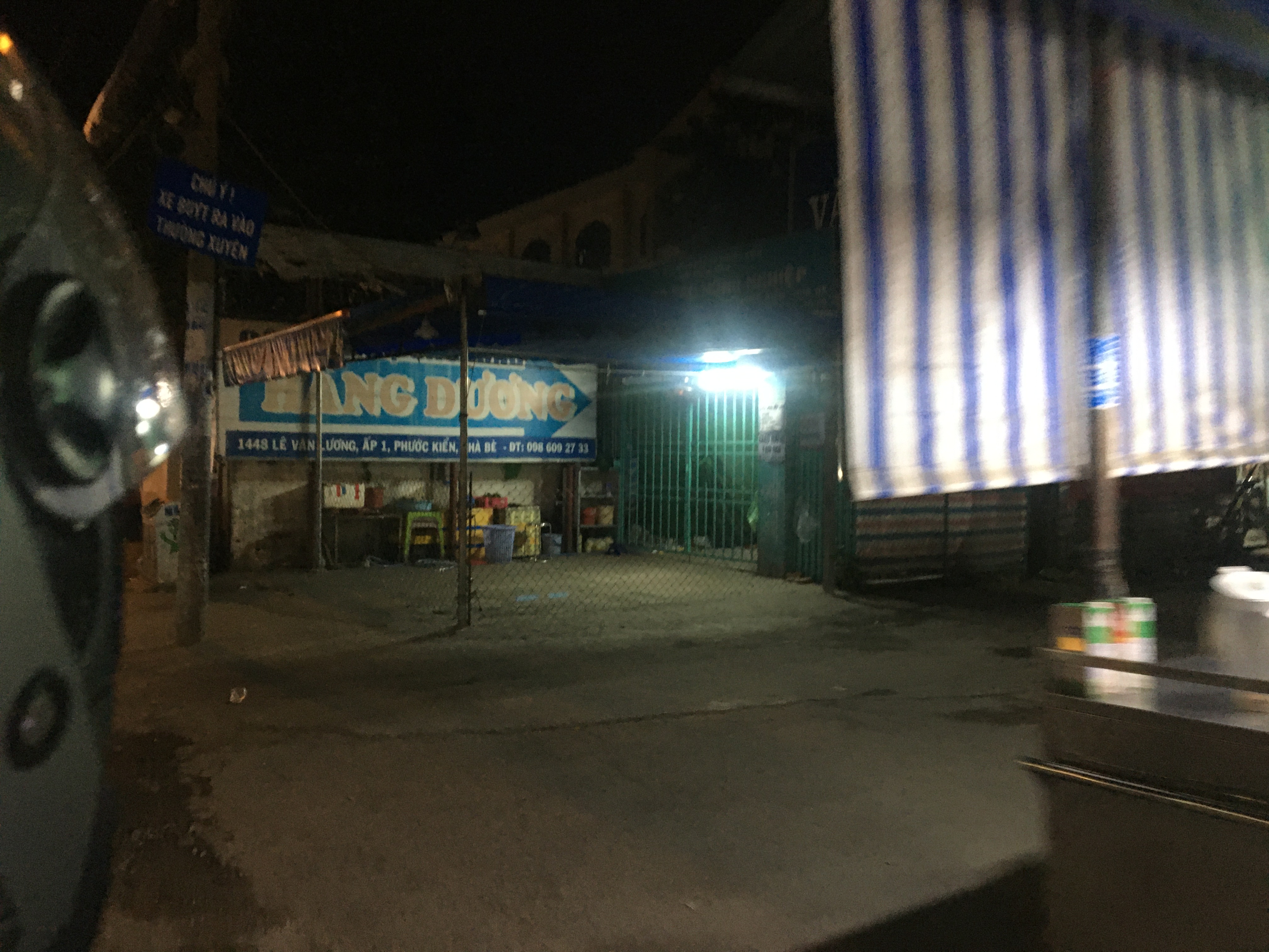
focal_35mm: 29
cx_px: 634
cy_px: 476
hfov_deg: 61.7
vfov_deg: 48.2
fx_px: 1063
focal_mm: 4.15
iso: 200
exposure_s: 1/17
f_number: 2.2
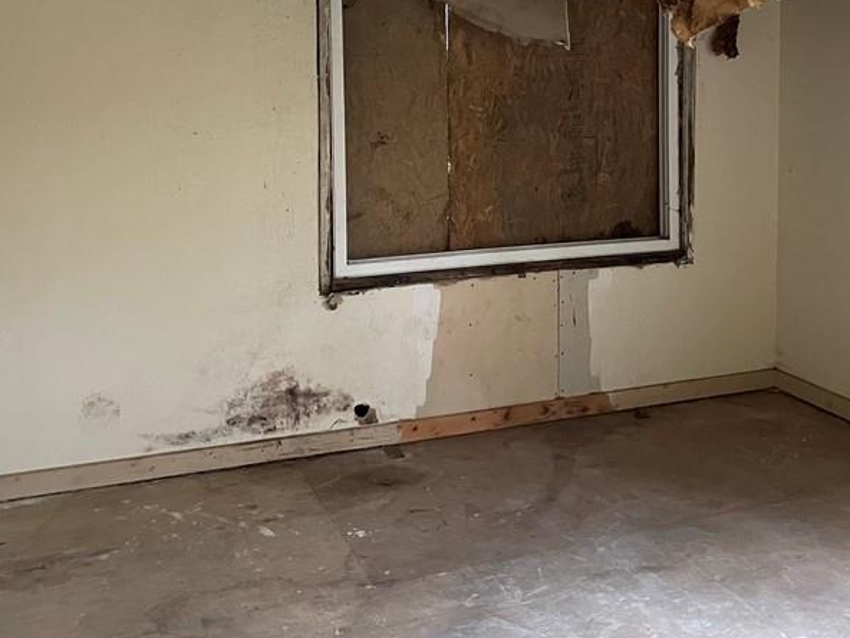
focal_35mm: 45
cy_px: 131
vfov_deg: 31.4
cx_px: 560
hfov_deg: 41.6
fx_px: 1105
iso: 500
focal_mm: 4.2
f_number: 1.6
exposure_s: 1/60
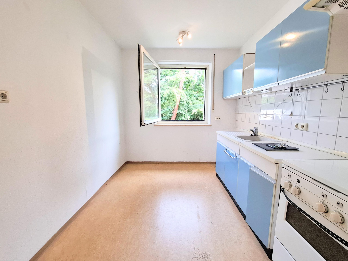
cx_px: 174
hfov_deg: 106.2
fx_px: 131
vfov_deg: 89.9
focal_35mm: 13
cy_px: 130
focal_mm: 1.74
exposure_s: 1/50
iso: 50
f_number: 2.2
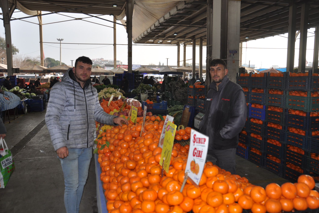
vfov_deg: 38.9
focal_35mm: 34
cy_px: 105
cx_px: 163
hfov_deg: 55.8
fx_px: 301
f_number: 3.8
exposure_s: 1/200
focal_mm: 22
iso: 200
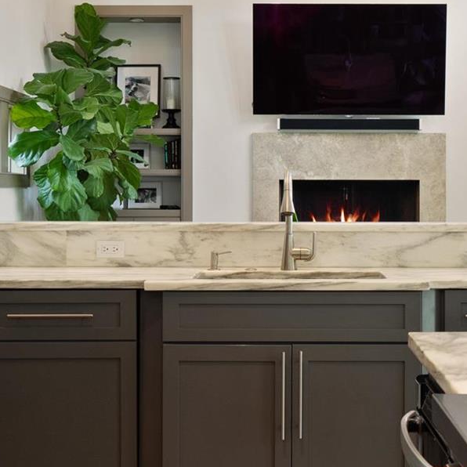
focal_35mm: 73
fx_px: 1114
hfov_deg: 23.6
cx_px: 301
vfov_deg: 23.6
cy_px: 189
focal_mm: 16
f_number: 8
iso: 400
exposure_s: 1/5
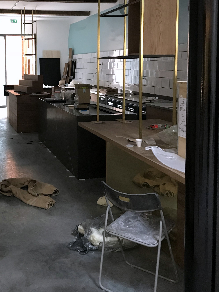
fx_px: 363
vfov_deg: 43.2
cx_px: 51
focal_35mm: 43
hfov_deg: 32.9
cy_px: 95
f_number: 1.8
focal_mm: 3.99
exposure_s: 1/10
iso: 100
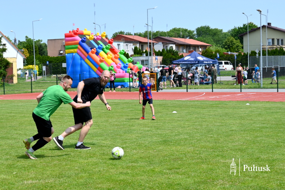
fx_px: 420
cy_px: 95
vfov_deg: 25.5
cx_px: 142
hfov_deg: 37.5
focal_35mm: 53
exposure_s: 1/400
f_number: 7.1
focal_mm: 53
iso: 100
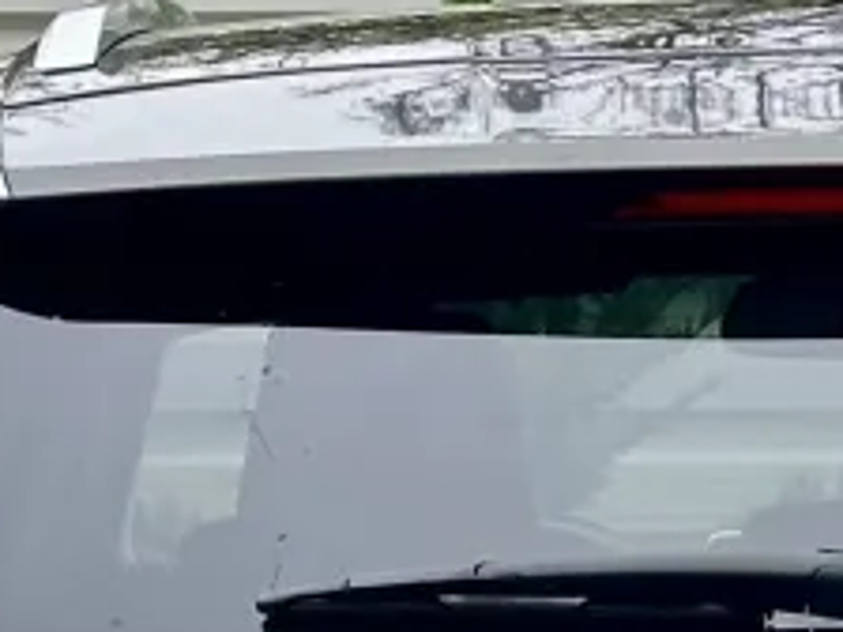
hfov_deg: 6.4
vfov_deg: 4.8
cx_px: 847
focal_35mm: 308
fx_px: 7501
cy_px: 1151
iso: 80
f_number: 1.78
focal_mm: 6.86
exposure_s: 1/121
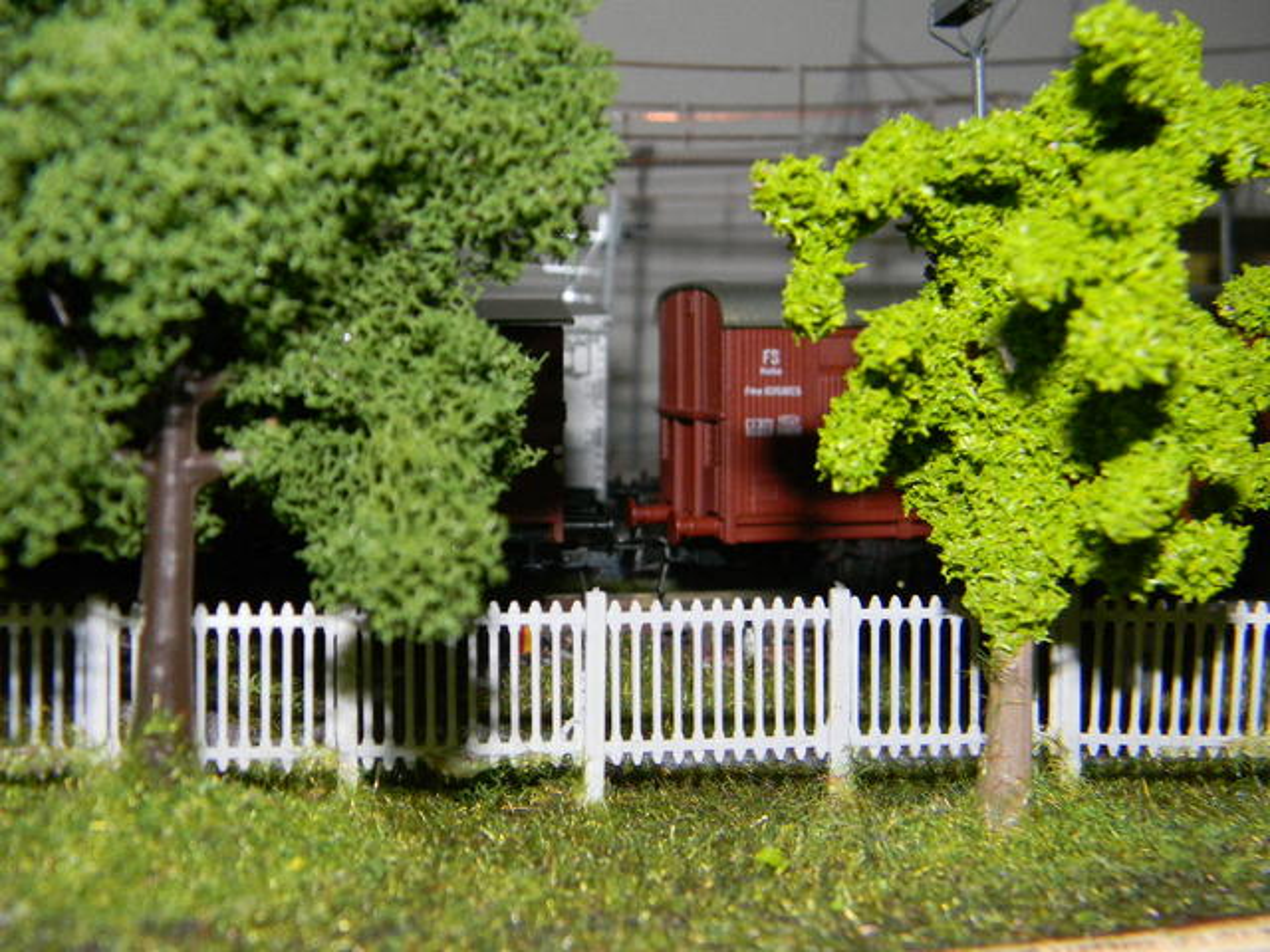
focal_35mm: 47
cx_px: 635
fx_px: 1724
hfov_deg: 40.4
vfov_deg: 30.9
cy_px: 476
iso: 200
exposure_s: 1/30
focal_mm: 8.6
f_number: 7.8
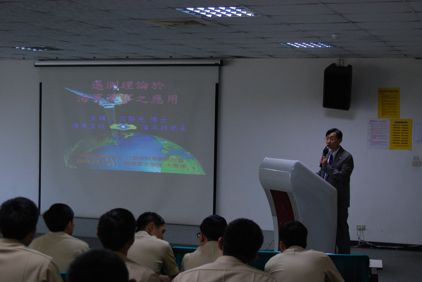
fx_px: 792
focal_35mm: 68
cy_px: 141
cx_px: 211
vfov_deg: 20.2
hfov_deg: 29.8
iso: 640
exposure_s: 1/30
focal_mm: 45
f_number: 5.3
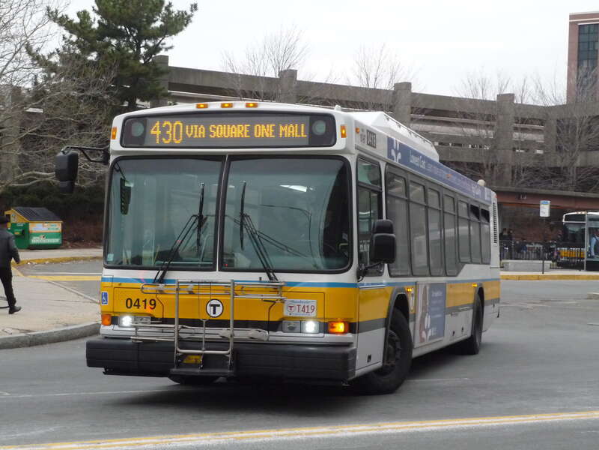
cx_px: 300
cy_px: 225
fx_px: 1159
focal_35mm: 67
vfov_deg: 21.9
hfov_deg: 29.0
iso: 400
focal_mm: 11.1
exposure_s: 1/200
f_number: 3.9
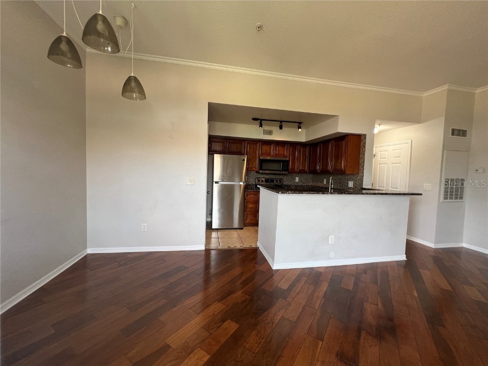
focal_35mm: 13
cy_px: 183
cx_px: 244
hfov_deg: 106.2
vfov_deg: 89.9
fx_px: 183
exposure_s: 1/99
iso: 100
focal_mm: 1.57
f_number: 1.8
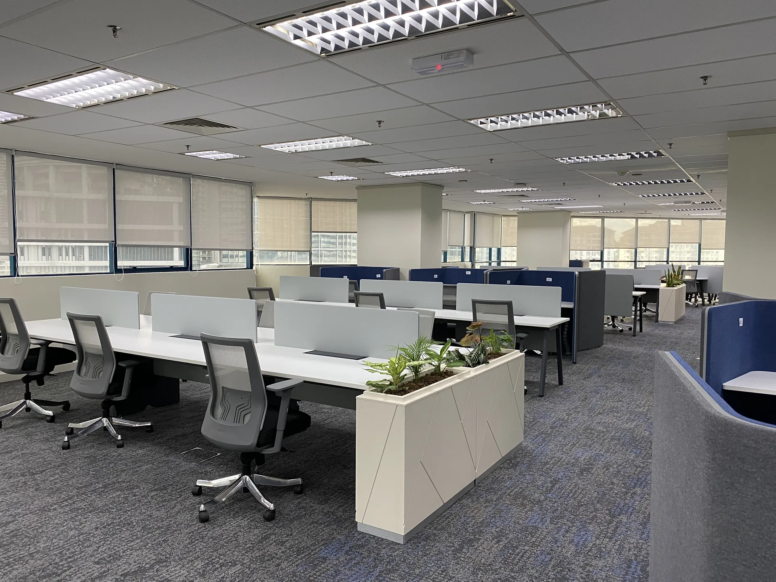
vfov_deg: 53.1
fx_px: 583
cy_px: 291
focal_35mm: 26
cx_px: 388
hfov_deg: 67.3
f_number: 1.8
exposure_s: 1/74
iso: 125
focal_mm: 4.25
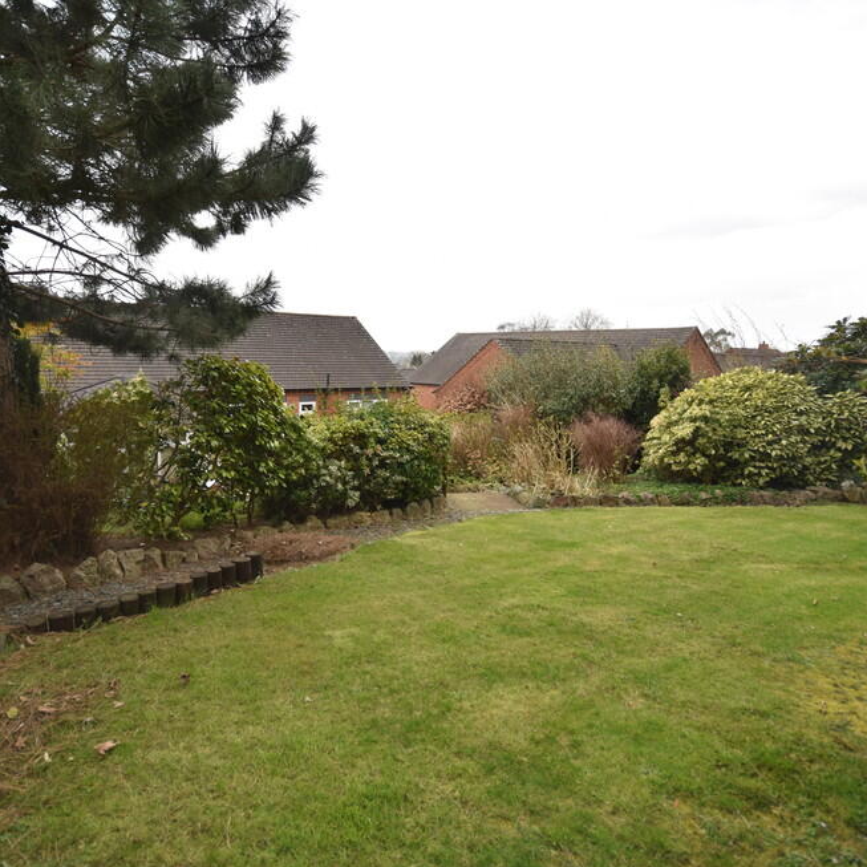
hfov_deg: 74.5
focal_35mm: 20
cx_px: 381
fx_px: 567
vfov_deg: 74.8
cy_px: 441
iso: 125
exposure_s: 1/200
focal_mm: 10
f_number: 5
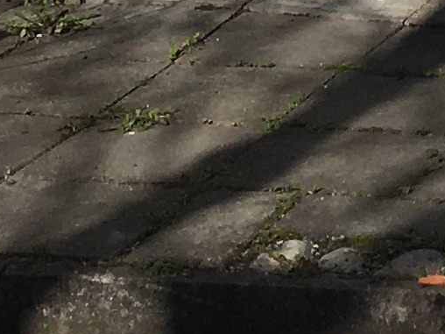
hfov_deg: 8.4
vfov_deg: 6.0
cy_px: -700
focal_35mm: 230
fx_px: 2957
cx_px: 717
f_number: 2.2
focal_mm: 4.15
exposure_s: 1/2653
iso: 25
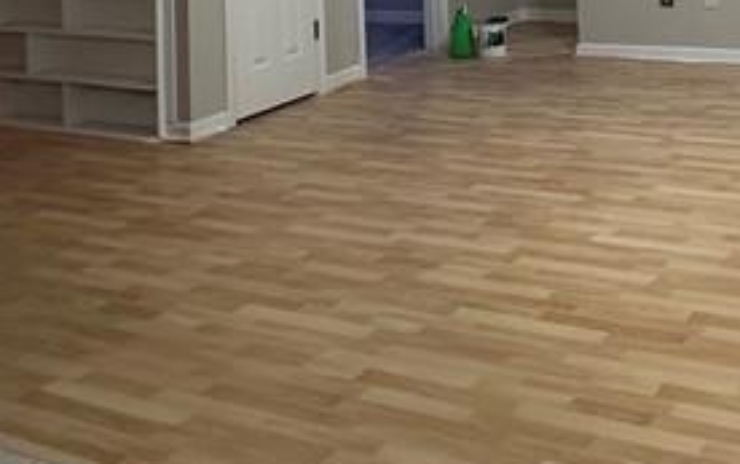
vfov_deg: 20.4
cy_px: -225
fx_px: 1110
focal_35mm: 55
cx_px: 534
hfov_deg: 36.2
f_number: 2.2
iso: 320
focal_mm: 2.22
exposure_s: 1/60
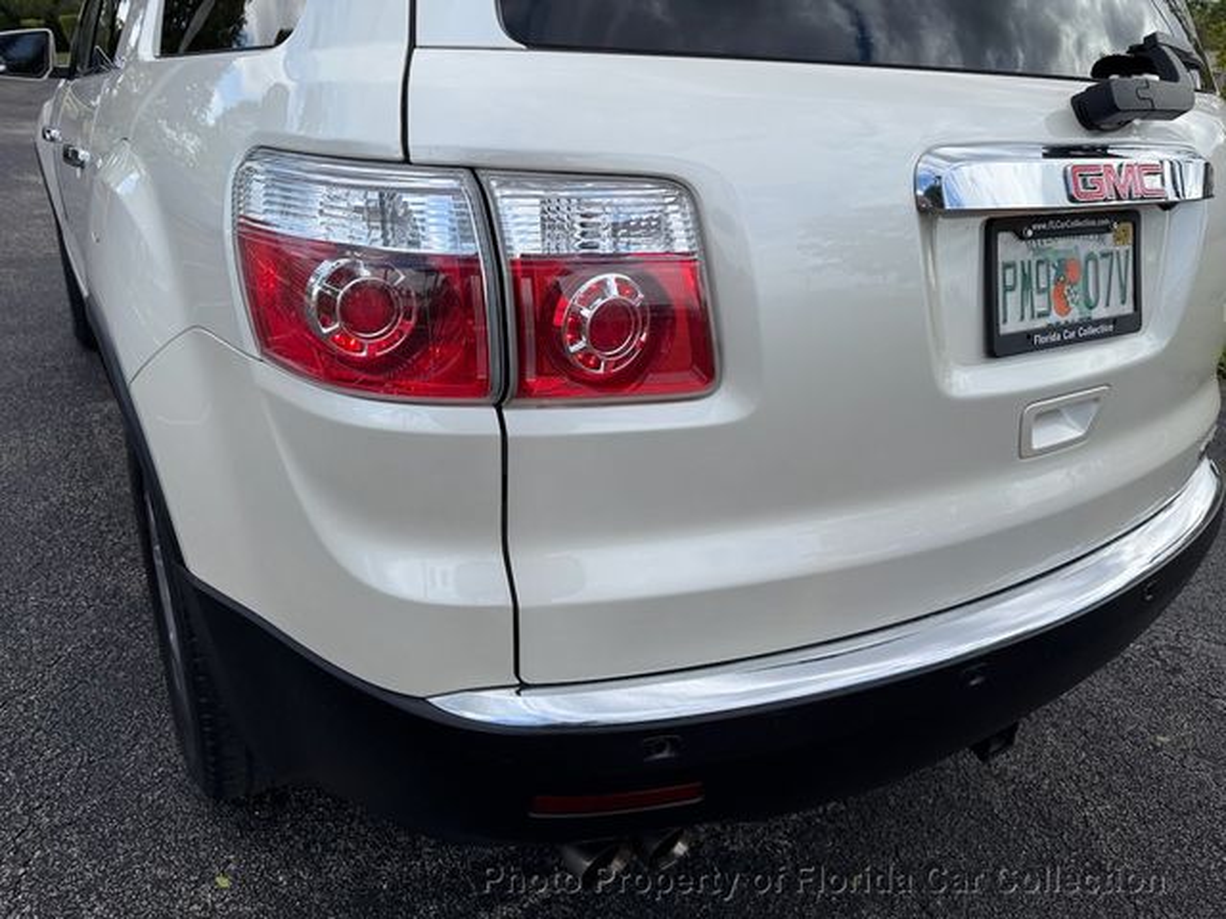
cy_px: 460
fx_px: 850
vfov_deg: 56.8
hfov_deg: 71.6
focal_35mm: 24
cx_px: 613
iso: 80
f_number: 1.78
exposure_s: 1/2525
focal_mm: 6.76
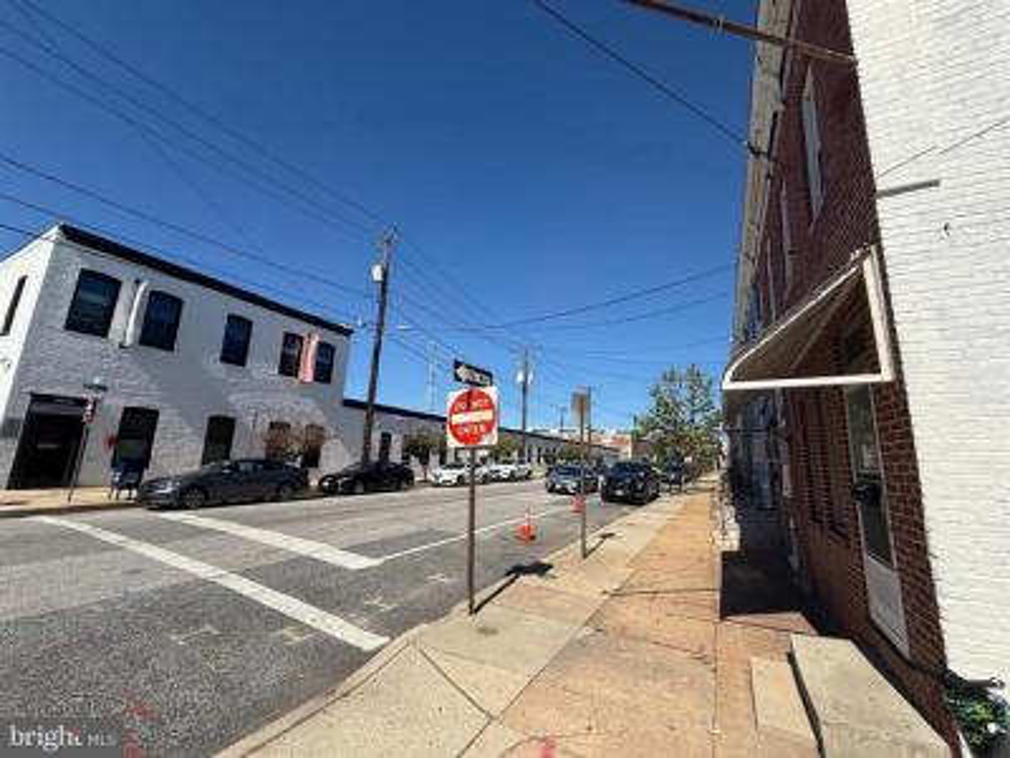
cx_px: 505
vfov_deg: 85.7
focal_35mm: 14
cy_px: 379
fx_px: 408
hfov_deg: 102.1
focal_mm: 2.22
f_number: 2.2
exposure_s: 1/2611
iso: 50
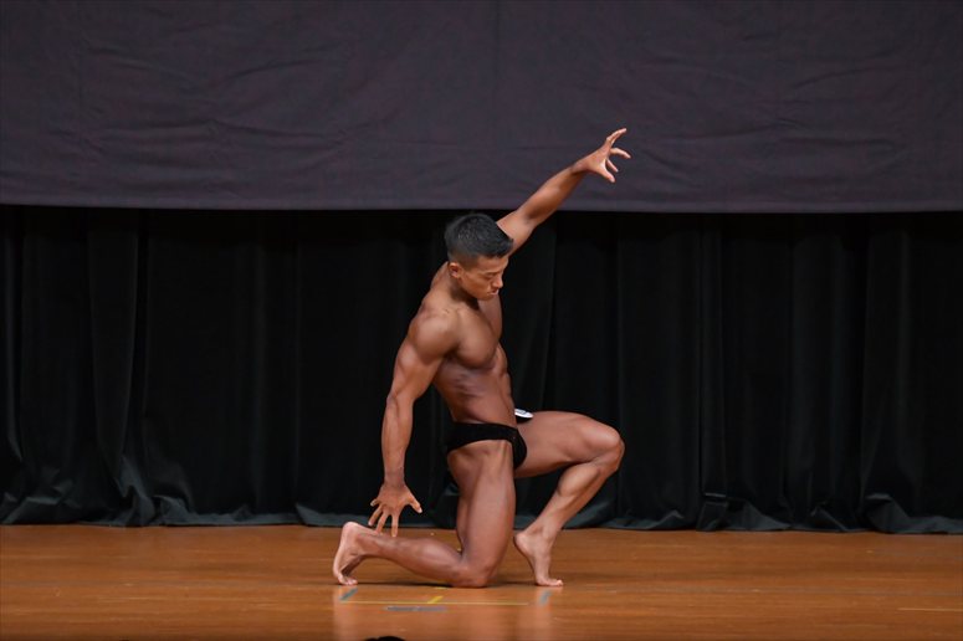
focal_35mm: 300
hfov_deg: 6.9
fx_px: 8021
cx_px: 482
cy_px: 320
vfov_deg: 4.6
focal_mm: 200
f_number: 5.6
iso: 4000
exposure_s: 1/400
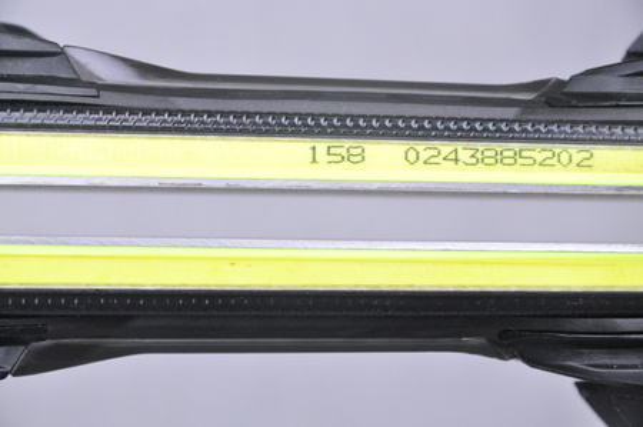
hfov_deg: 13.1
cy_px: 214
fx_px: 2810
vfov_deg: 8.7
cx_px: 322
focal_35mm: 158
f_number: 8
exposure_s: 1/125
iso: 3200
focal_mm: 105
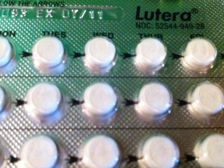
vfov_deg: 35.1
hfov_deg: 45.8
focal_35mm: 41
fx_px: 265
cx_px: 107
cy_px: 85
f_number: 2.8
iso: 1000
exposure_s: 1/15
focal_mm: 3.85
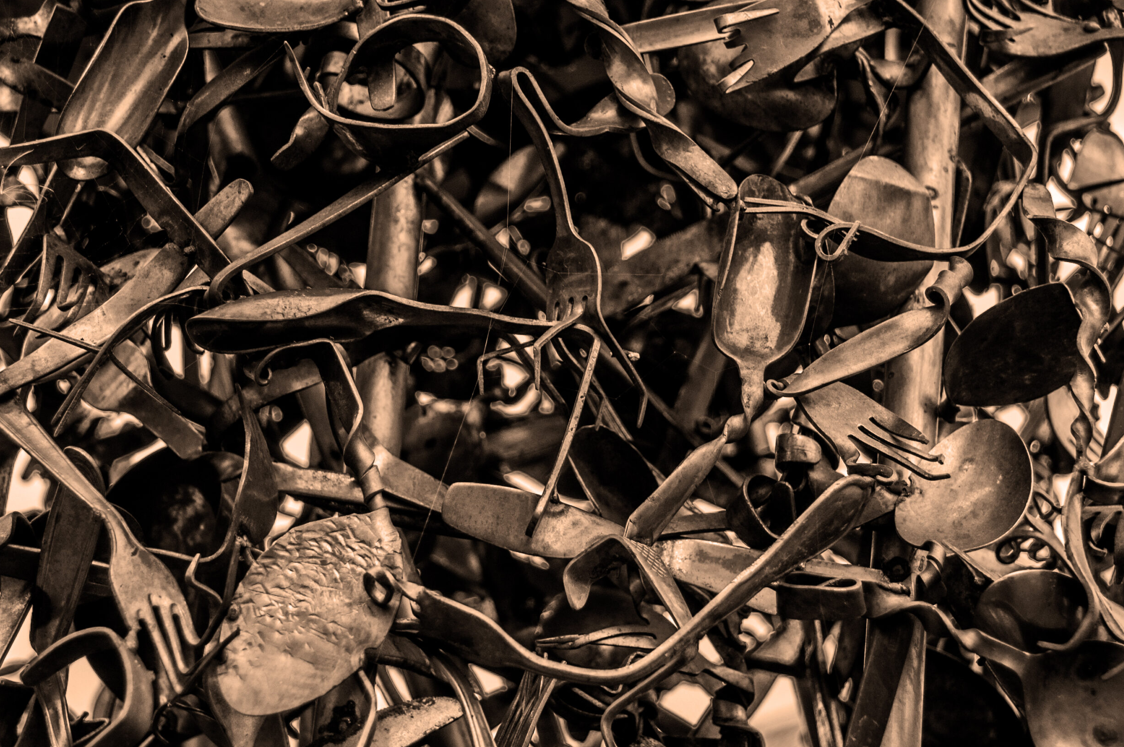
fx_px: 2527
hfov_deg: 25.1
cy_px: 382
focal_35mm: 81
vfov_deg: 16.8
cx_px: 541
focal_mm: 52
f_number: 5
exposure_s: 1/20
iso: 400
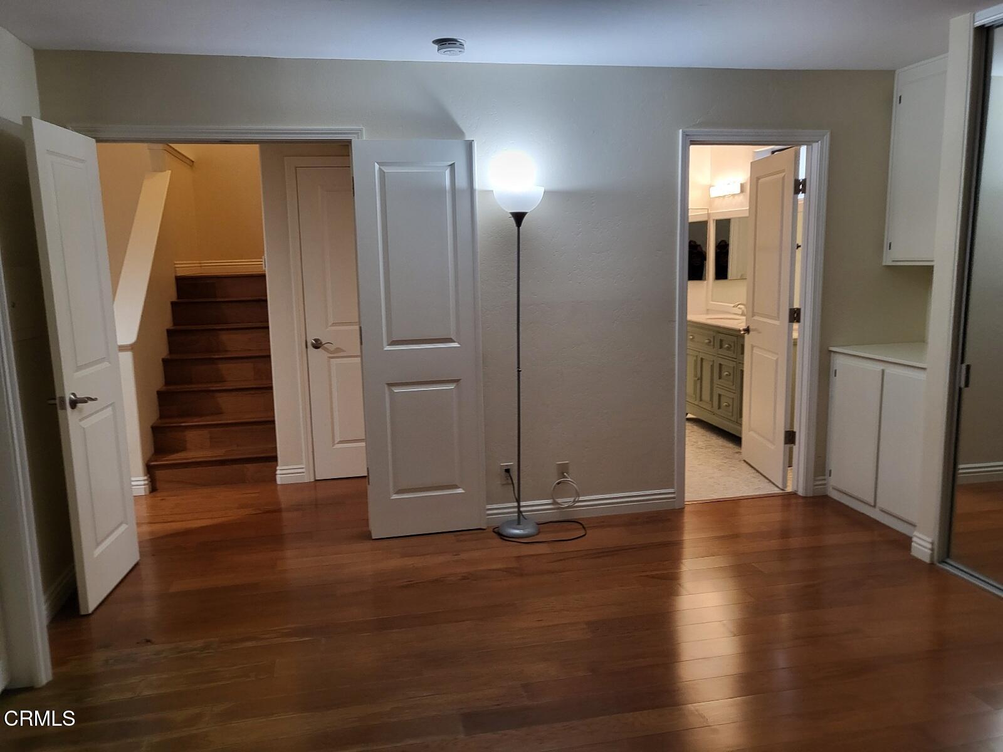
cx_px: 502
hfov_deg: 67.3
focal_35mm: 26
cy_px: 376
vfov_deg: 53.1
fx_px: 753
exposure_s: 1/40
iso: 250
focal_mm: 4.25
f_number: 1.8
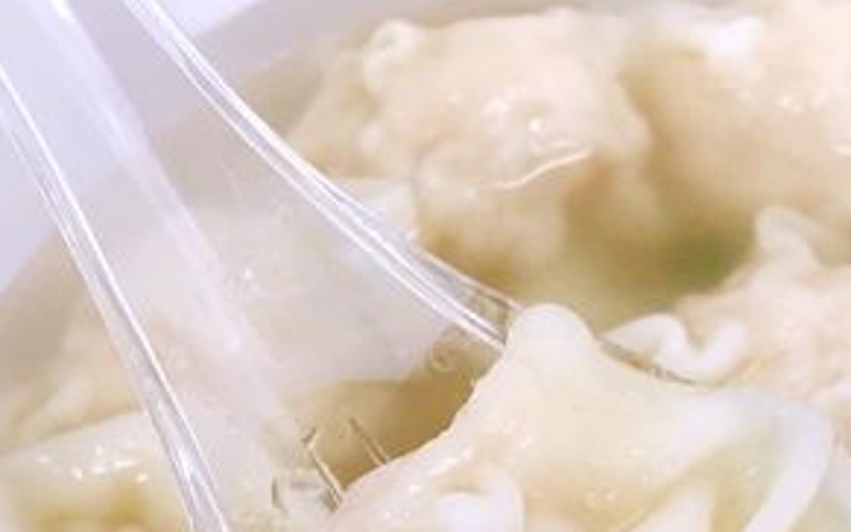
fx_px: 1717
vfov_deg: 16.9
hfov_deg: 27.5
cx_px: 614
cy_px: 621
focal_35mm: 74
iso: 125
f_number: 2.2
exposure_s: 1/33
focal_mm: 4.15
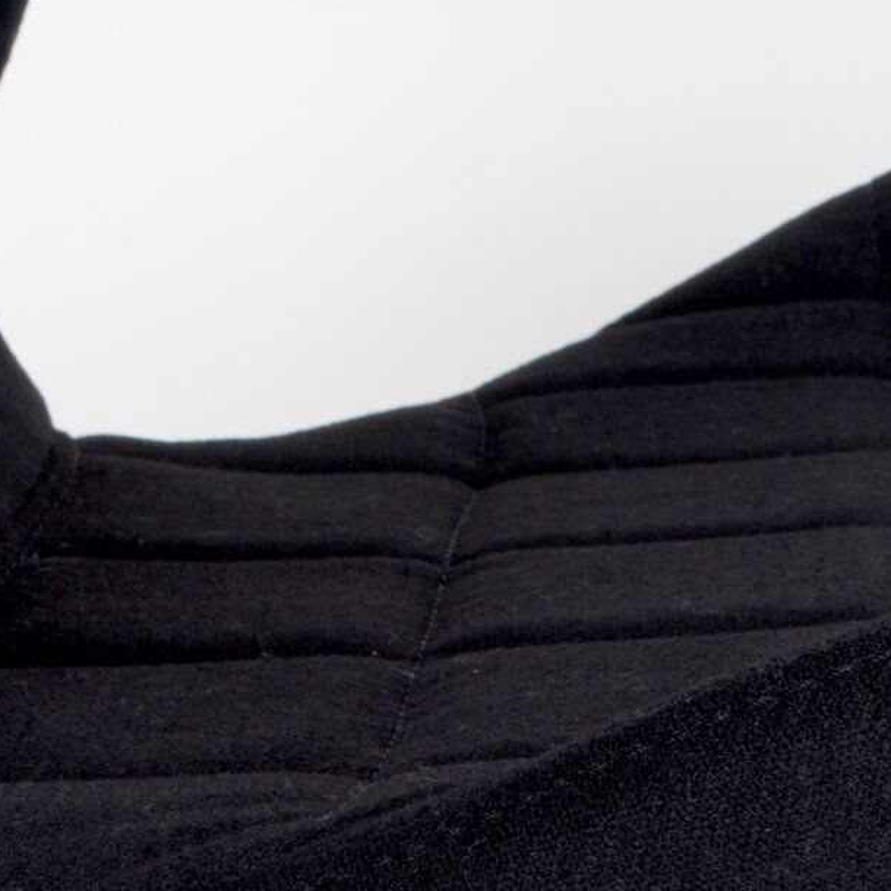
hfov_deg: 9.5
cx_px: 835
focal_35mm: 184
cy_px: 393
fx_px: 5362
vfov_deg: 9.5
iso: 200
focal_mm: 55
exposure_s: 1/80
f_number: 22
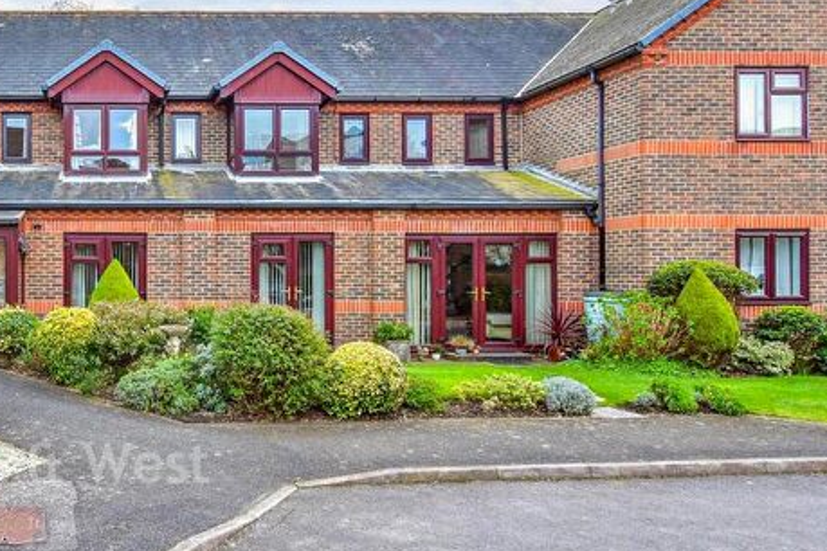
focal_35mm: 32
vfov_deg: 40.5
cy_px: 176
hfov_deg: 55.7
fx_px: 735
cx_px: 202
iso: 400
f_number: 8
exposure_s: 1/50
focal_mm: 14
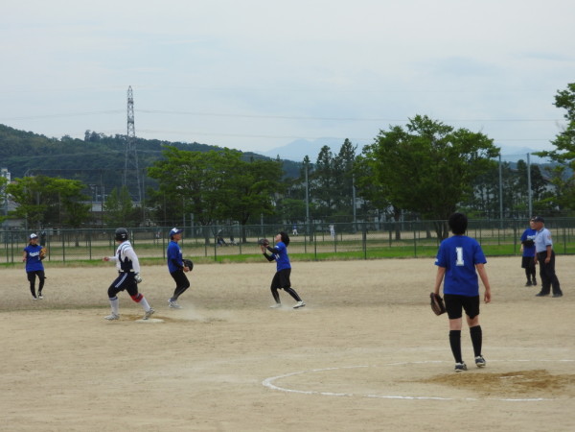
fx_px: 1910
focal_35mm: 115
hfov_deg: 17.1
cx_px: 288
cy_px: 216
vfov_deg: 12.9
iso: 100
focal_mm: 20.6
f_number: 5
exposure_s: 1/640
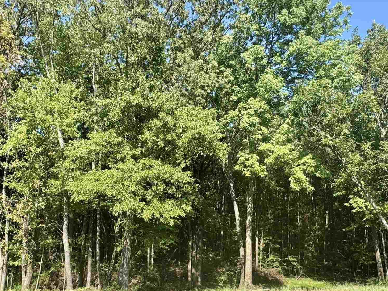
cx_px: 195
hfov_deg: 61.7
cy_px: 192
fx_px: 325
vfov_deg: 47.5
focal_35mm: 29
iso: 50
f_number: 2.2
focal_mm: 2.22
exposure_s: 1/657
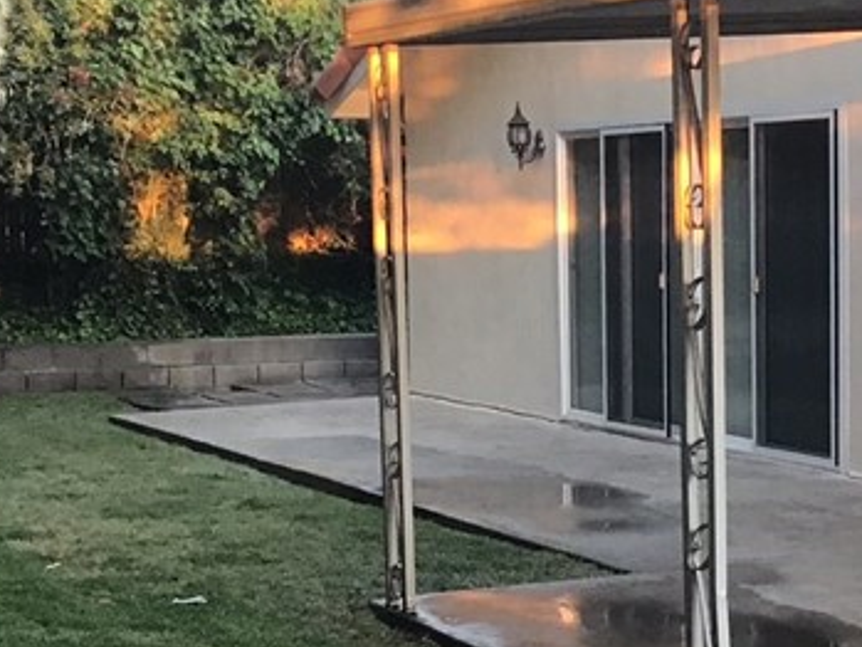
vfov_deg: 16.2
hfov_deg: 21.4
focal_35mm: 91
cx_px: 595
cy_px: 338
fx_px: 2267
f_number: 2.4
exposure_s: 1/30
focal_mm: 3.3
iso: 64
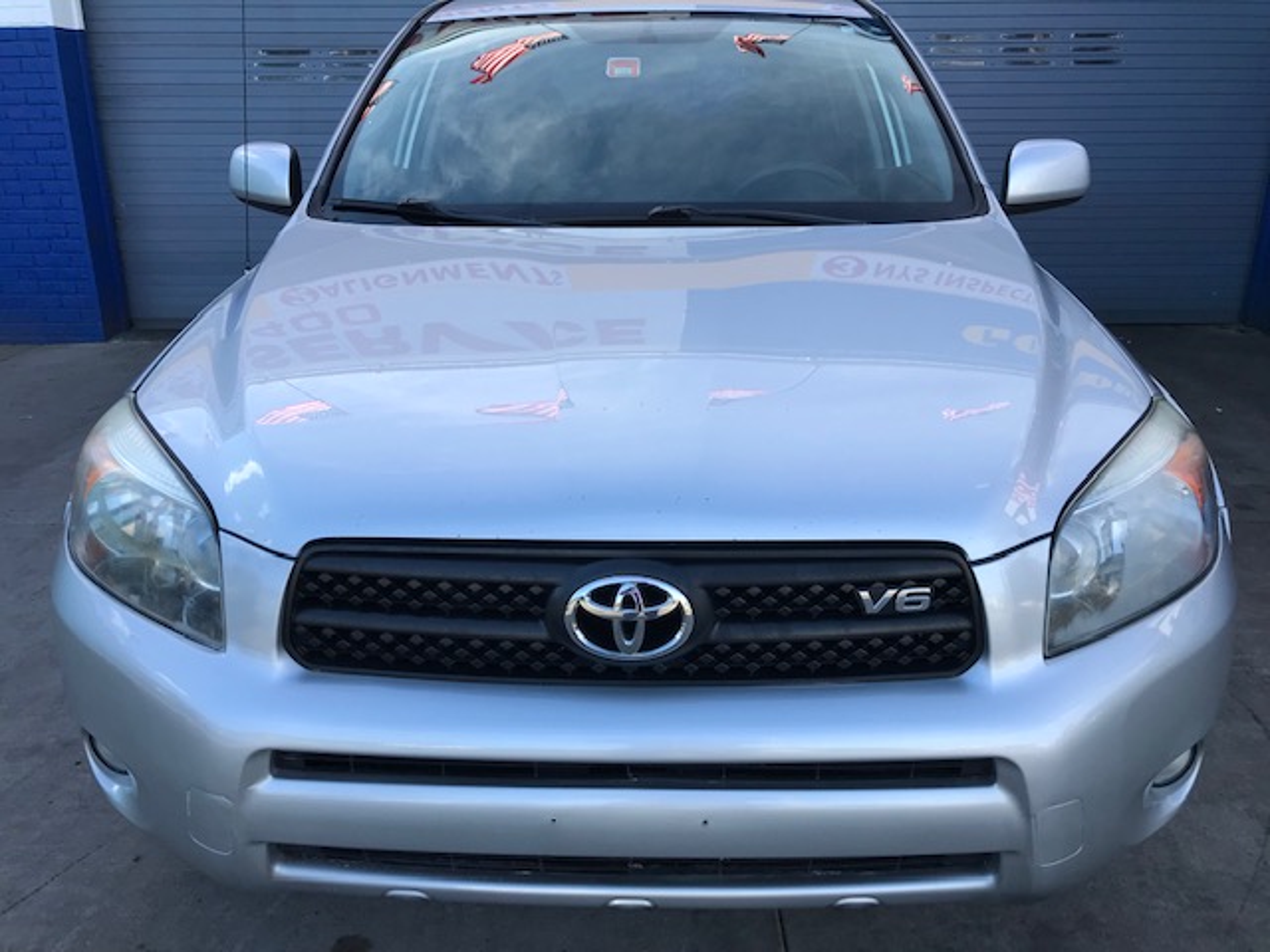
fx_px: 1027
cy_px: 476
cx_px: 635
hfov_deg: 63.4
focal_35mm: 28
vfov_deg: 49.7
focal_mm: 3.99
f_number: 1.8
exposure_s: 1/595
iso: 20
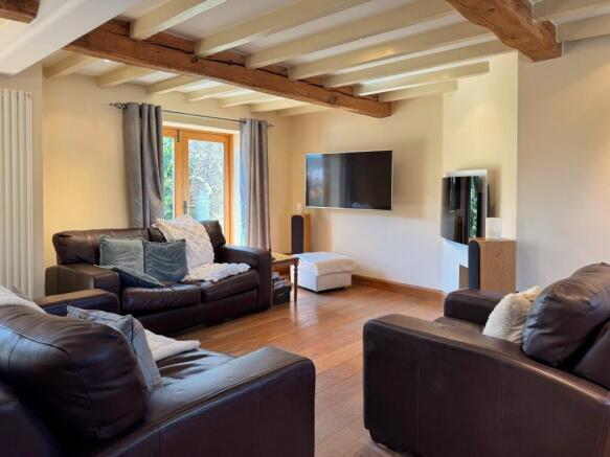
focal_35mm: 24
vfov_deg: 56.8
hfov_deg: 71.6
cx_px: 305
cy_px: 228
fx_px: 423
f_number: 1.78
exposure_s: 1/100
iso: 80
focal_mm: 6.76
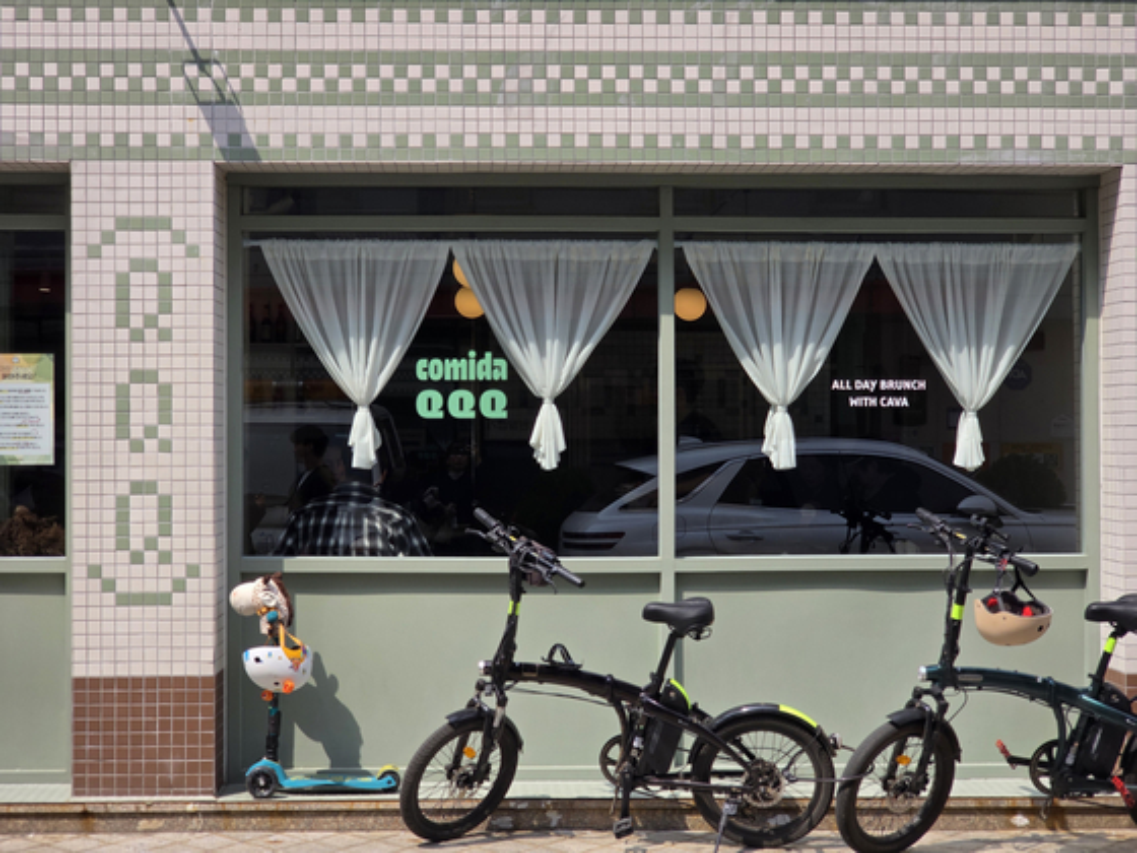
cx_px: 568
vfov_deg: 21.3
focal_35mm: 69
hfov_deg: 28.2
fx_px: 2266
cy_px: 426
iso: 50
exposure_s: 1/1376
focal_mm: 7.9
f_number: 2.4
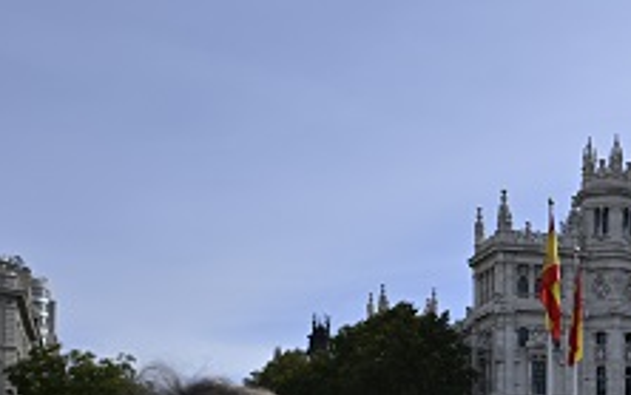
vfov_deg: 21.6
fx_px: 946
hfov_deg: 31.3
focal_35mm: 55
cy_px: 496
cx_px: 748
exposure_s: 1/2000
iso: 80
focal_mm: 20
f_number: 4
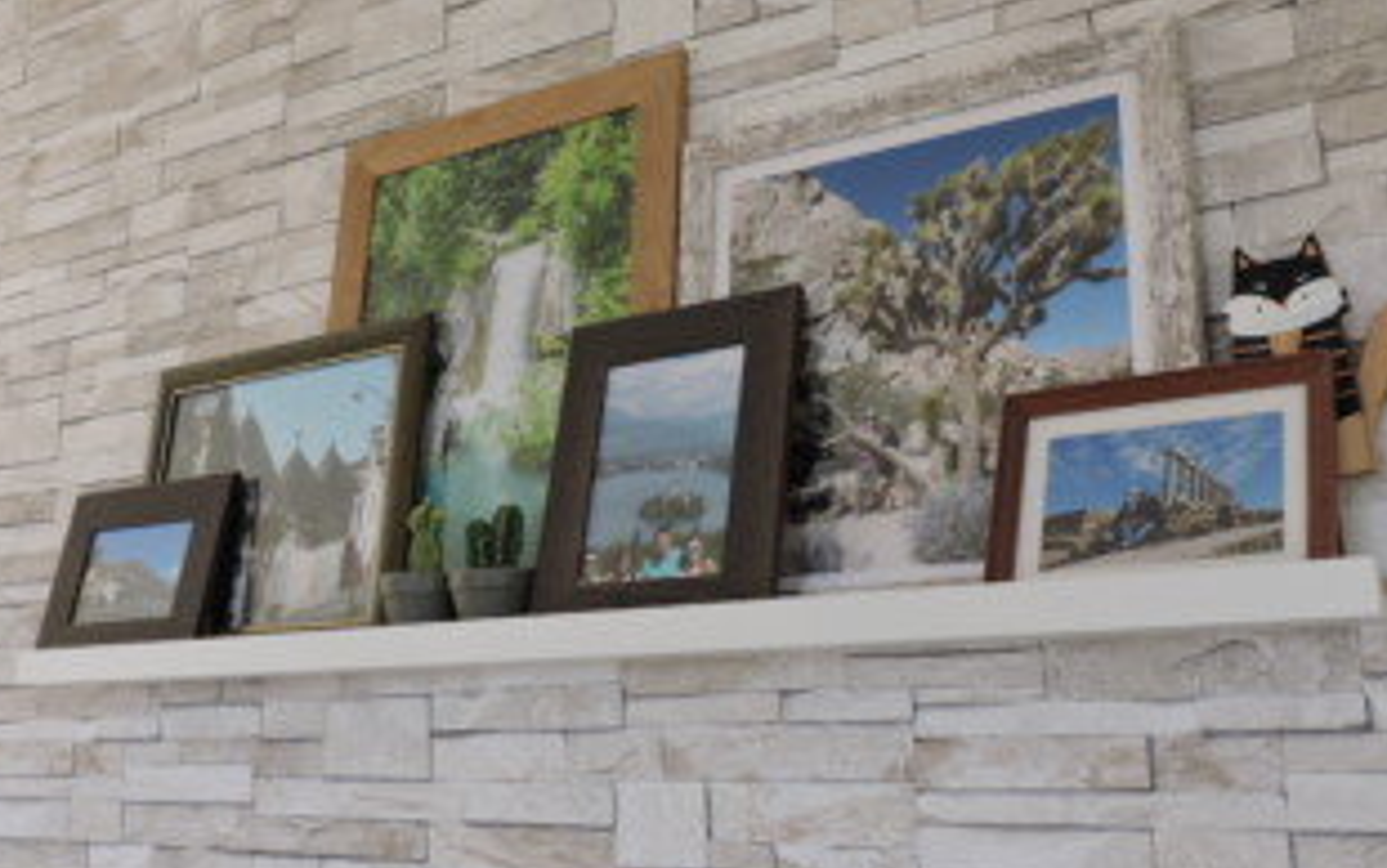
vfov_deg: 31.2
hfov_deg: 48.2
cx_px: 680
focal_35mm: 41
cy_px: 380
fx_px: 1550
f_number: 3.1
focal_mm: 5.4
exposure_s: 1/30
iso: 360
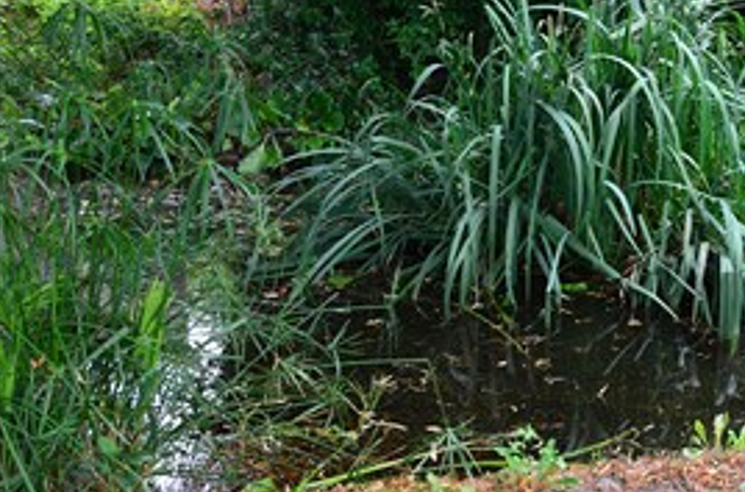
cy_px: 249
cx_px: 676
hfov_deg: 33.8
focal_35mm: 56
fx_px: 1155
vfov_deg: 24.0
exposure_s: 1/60
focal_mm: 20
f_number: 8
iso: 500
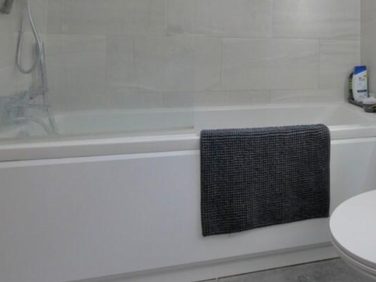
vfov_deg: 47.3
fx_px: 293
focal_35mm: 27
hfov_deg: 58.8
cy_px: 40
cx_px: 314
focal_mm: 7
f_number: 4
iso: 250
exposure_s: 1/60
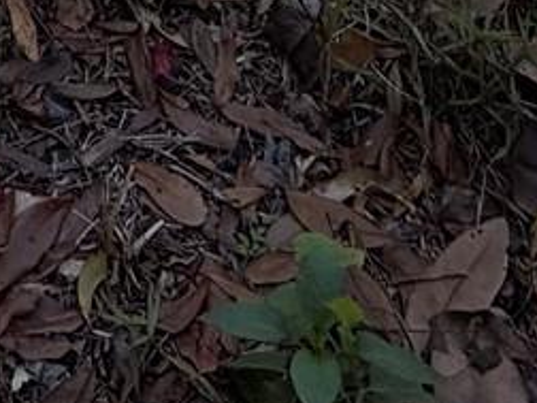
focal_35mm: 89
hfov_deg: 20.7
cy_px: -810
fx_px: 1381
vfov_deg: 10.9
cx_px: -94
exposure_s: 1/559
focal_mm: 2.22
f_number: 2.2
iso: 40
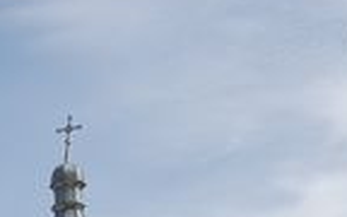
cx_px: -66
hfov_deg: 15.7
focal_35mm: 128
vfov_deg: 9.7
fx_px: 1209
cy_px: 389
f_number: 10
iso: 200
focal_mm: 23
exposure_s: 1/400
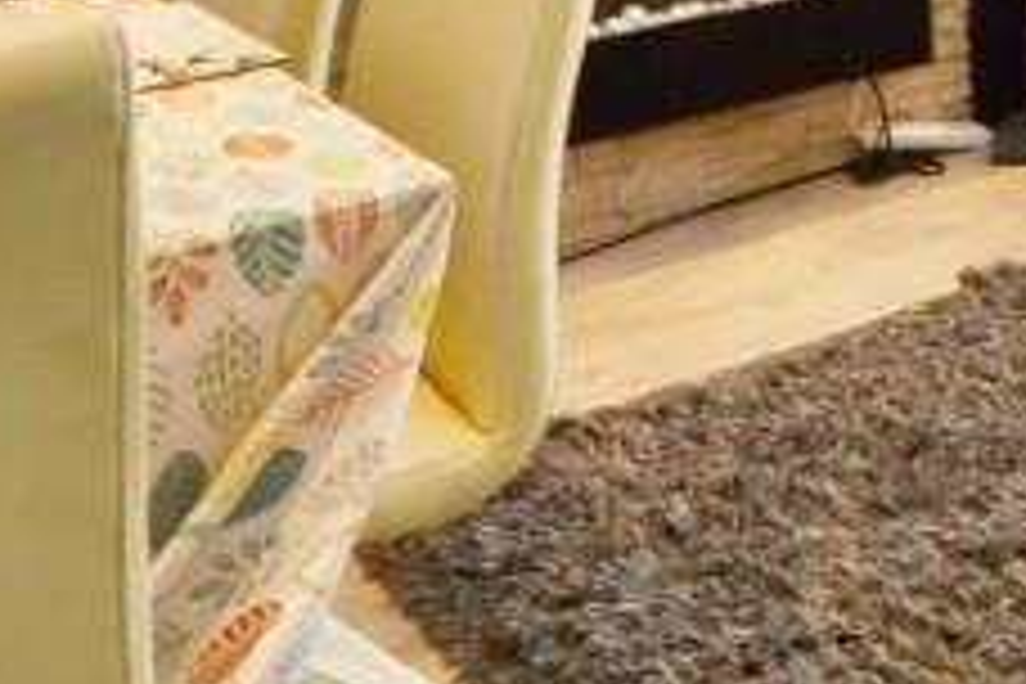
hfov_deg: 23.1
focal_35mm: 81
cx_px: 1202
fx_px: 2308
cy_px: -538
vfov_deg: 14.8
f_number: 5.6
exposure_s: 1/60
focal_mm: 12
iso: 100
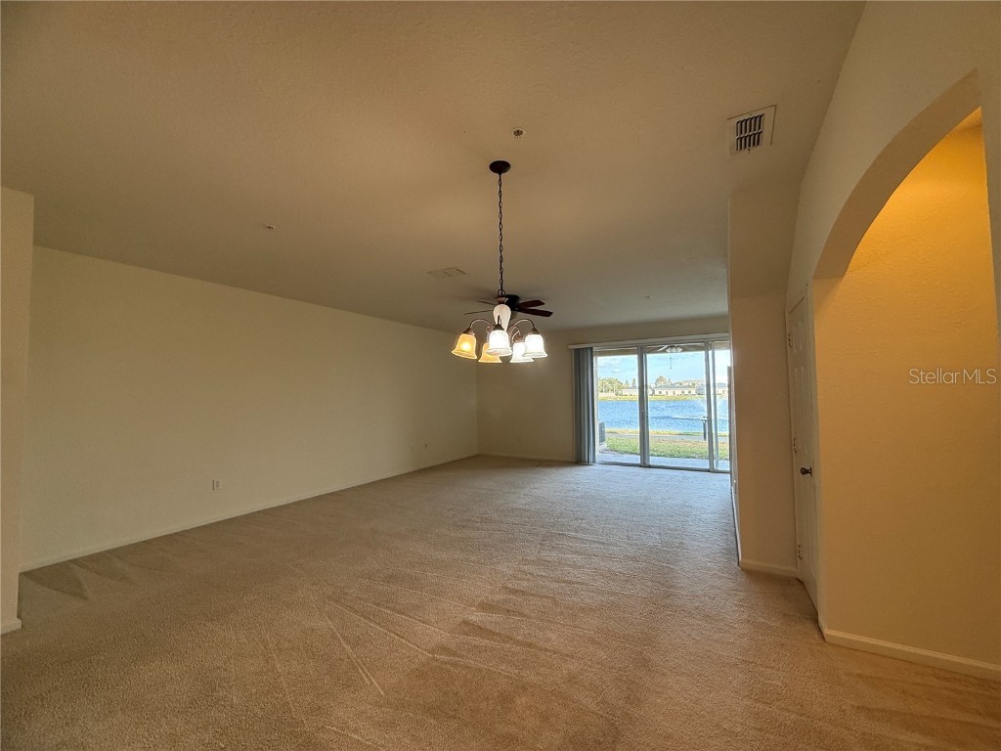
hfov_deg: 102.1
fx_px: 405
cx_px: 500
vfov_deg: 85.7
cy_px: 376
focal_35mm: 14
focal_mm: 2.22
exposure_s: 1/120
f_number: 2.2
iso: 125
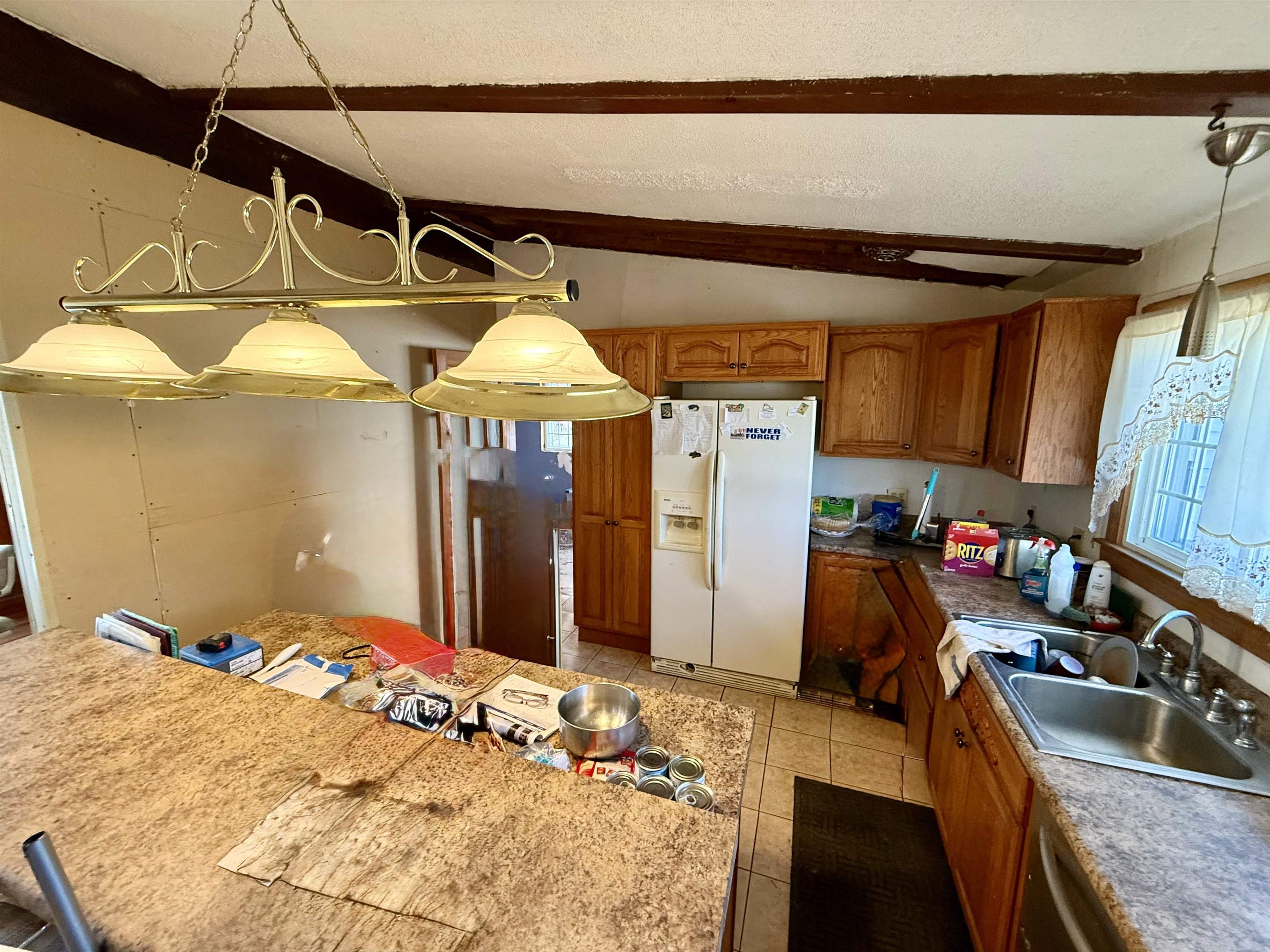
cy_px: 476
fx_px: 514
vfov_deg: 85.7
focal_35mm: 14
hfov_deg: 102.1
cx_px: 635
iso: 400
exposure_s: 1/60
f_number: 2.2
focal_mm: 2.22
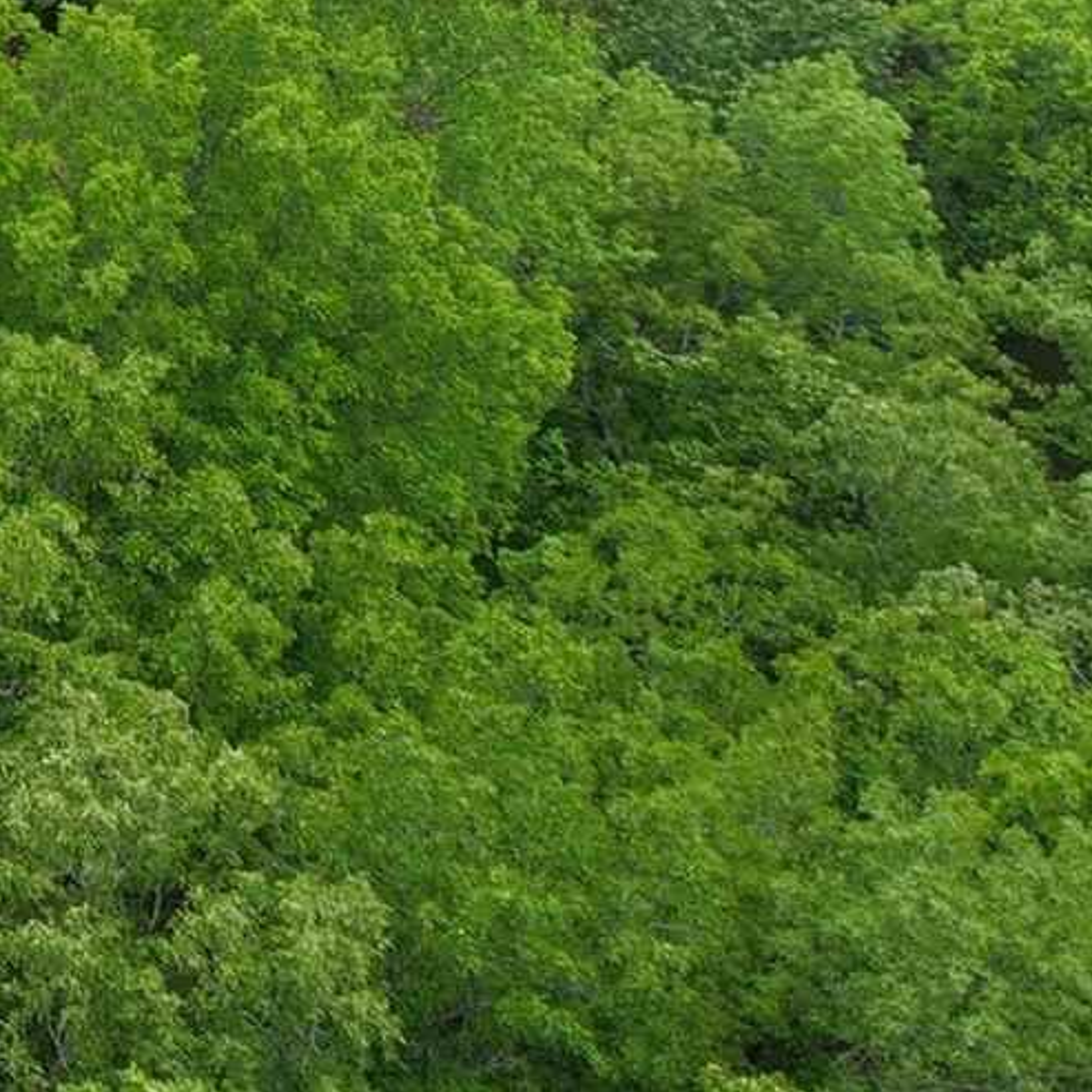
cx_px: -1635
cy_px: -714
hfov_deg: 10.9
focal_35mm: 132
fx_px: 4711
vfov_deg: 12.4
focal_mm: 12.29
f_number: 2.8
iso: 120
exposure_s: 1/1600
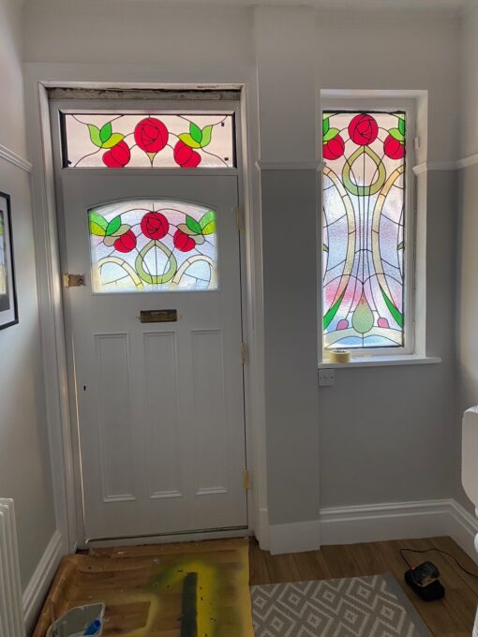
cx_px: 239
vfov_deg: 67.3
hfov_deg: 53.1
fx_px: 479
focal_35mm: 26
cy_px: 318
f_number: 1.8
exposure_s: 1/68
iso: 125
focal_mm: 4.25
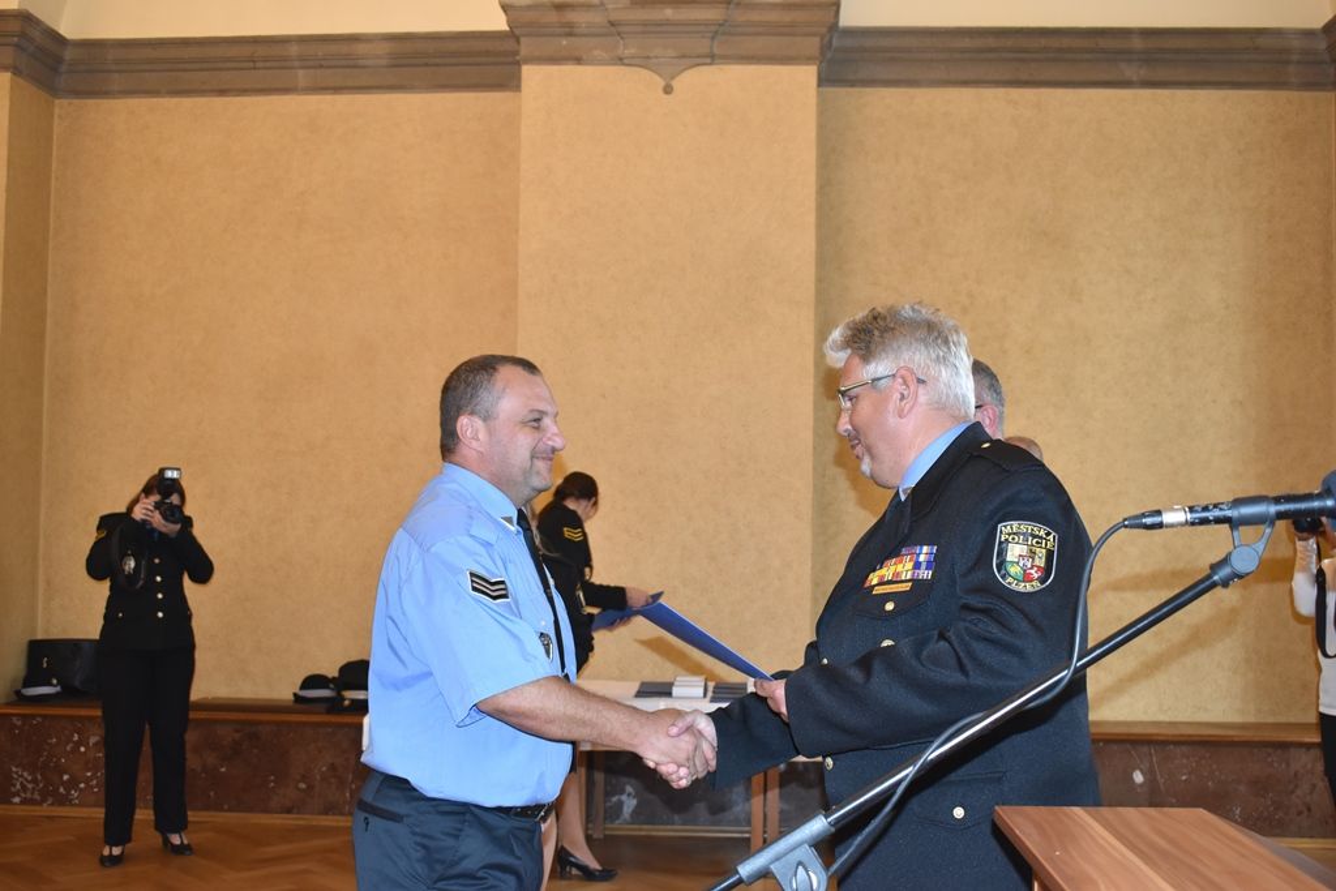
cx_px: 668
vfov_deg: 31.9
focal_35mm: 42
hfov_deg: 46.4
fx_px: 1559
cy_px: 446
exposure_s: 1/60
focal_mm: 28
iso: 1100
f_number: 5
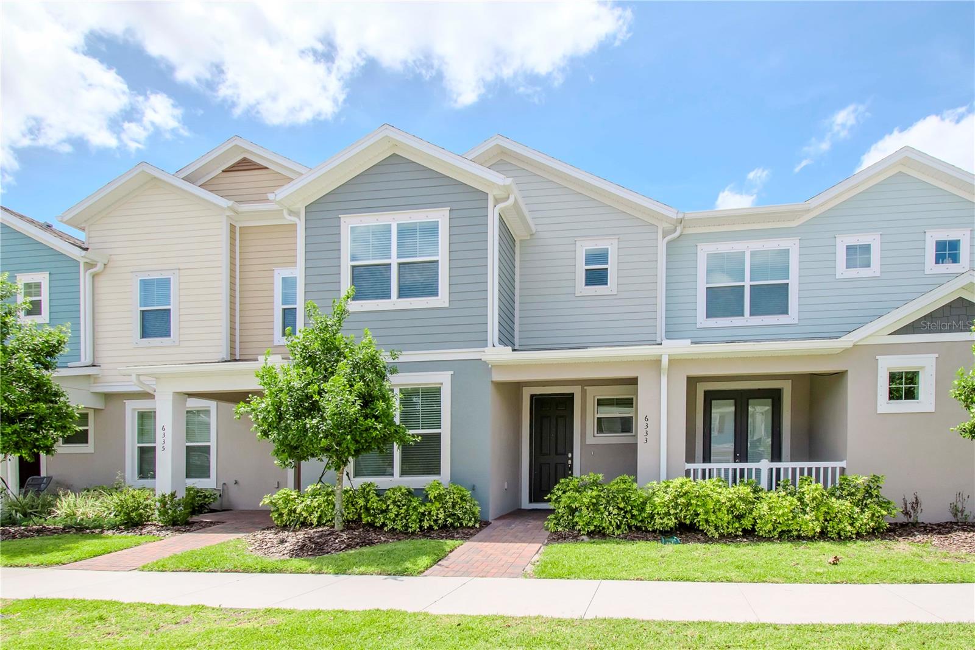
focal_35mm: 17
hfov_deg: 92.5
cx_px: 488
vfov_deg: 69.6
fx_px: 467
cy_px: 325
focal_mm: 11.5
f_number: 14
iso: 640
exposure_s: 1/500
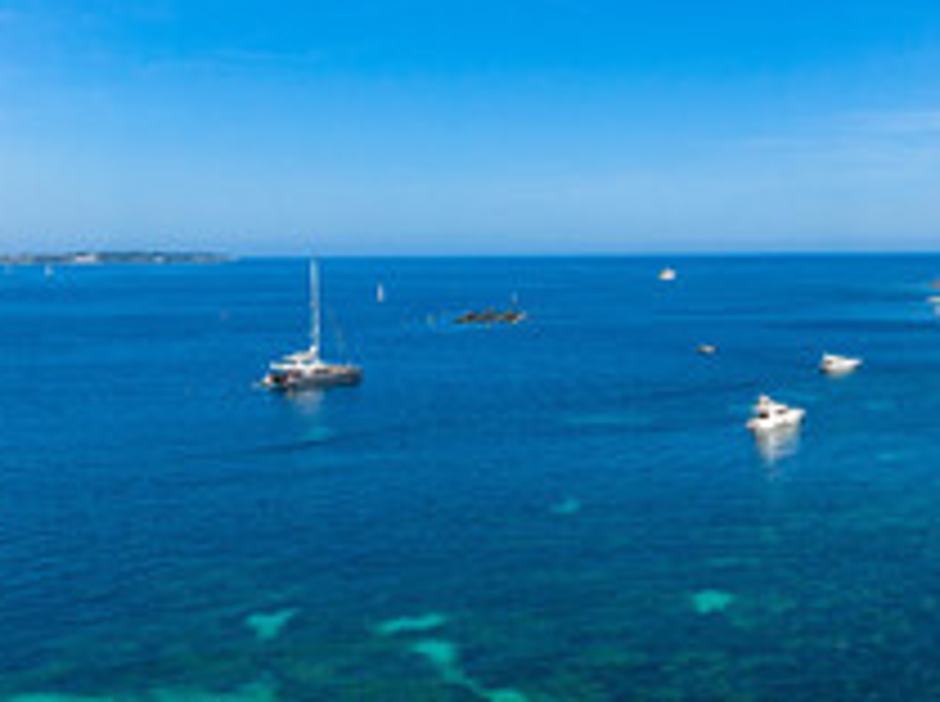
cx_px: 486
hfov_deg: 43.9
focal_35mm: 43
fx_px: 1166
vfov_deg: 33.3
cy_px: 248
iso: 200
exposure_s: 1/1000
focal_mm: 12.3
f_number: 6.3
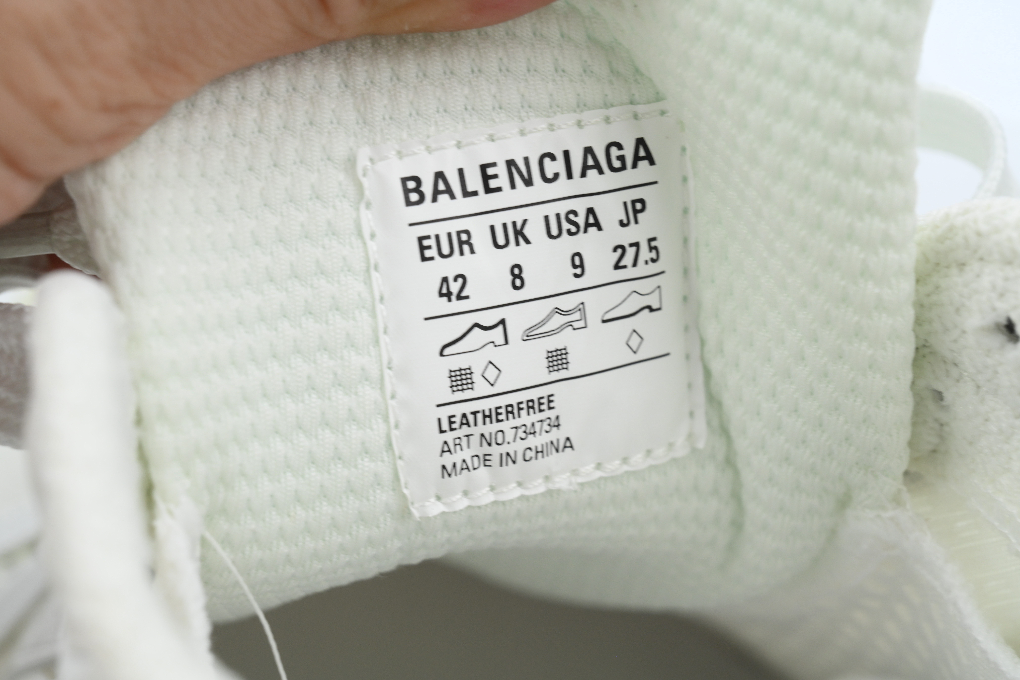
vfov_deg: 11.4
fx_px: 3400
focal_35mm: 120
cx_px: 510
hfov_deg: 17.1
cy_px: 340
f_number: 13
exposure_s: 1/125
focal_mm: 120
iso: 800
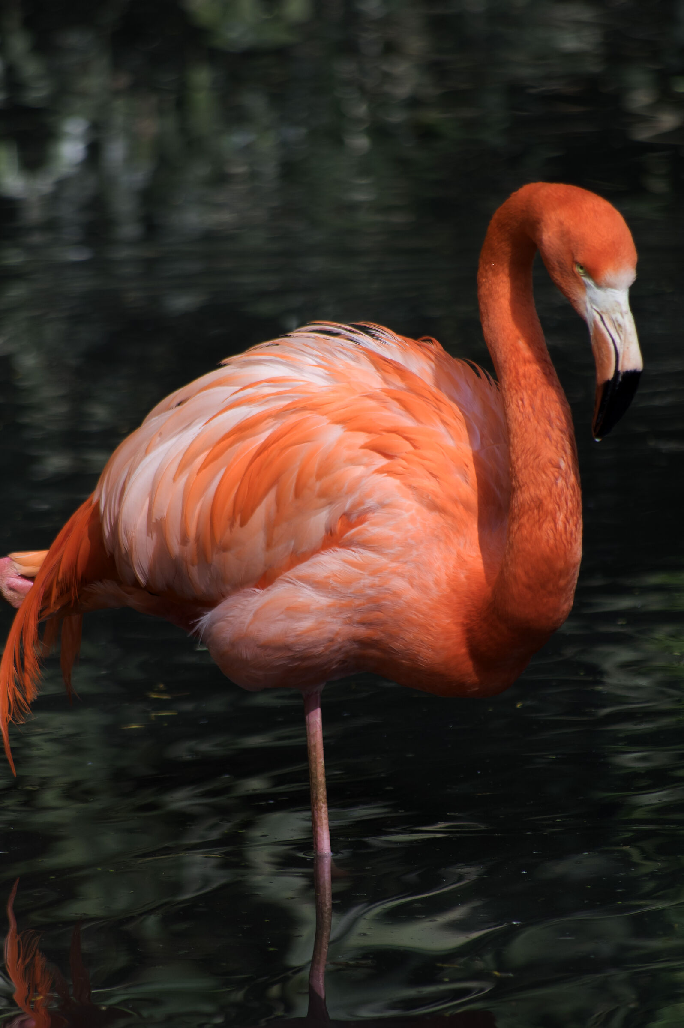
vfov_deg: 4.6
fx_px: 12846
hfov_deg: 3.0
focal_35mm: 450
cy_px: 514
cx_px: 342
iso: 200
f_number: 5.8
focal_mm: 300
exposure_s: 1/250
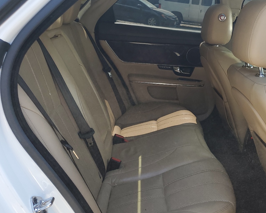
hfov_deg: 45.1
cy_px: 114
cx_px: 177
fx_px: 315
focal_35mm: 40
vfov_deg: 37.3
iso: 50
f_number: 1.5
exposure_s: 1/323
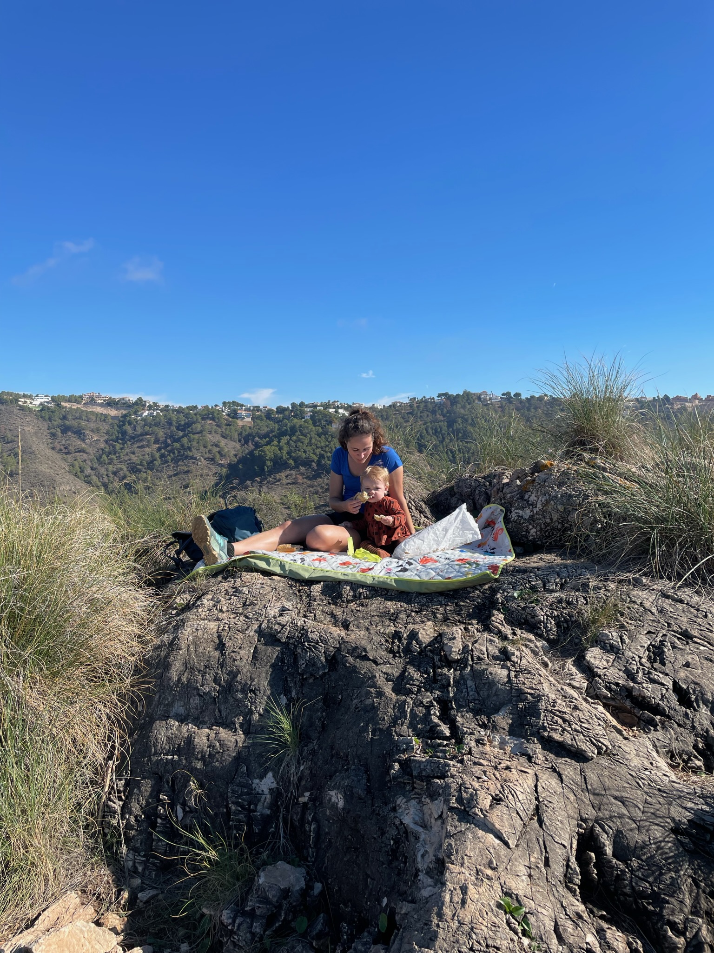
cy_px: 476
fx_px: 715
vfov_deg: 67.3
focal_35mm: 26
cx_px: 357
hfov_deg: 53.0
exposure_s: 1/2882
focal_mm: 4.2
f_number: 1.6
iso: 32
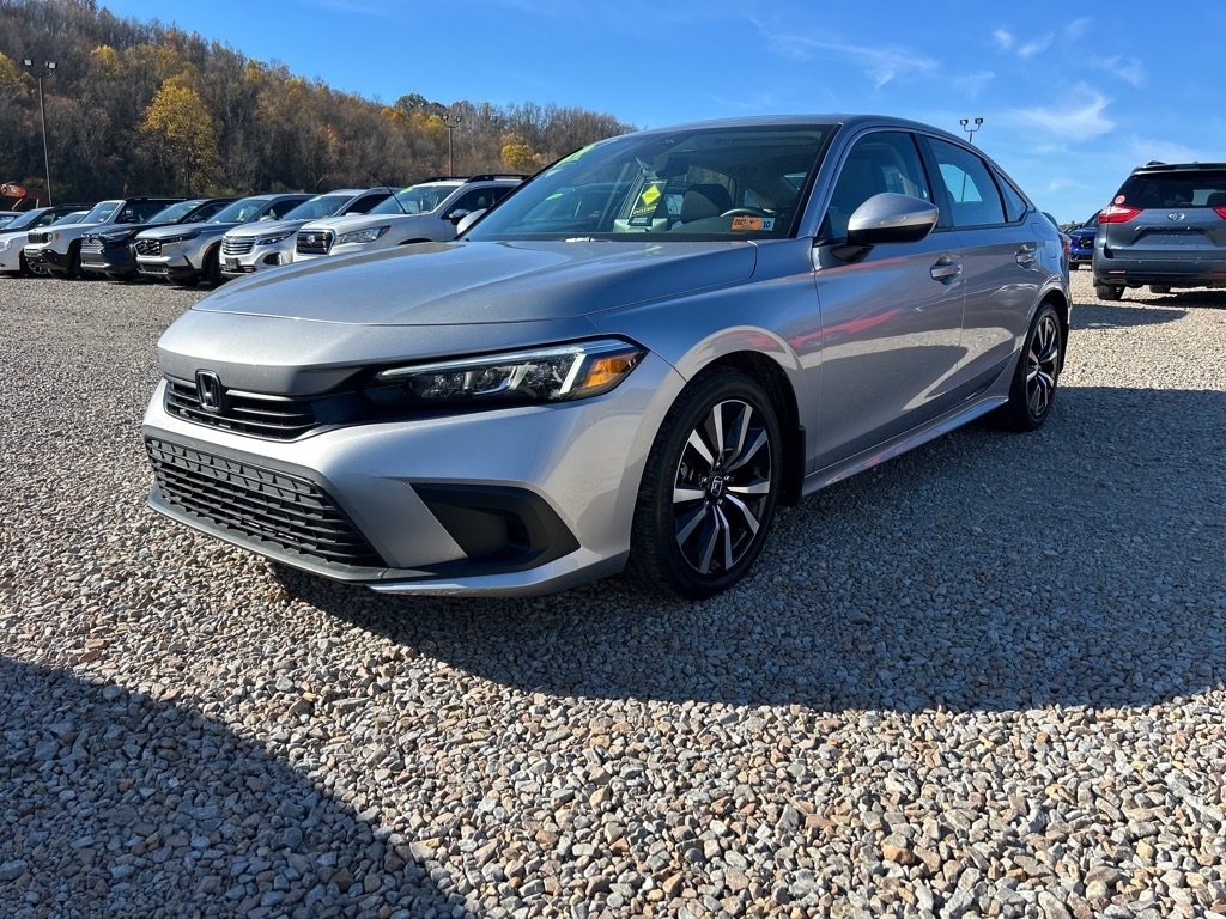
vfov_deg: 53.1
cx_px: 613
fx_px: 921
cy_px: 460
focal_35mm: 26
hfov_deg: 67.3
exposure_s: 1/2299
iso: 50
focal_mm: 5.7
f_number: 1.5
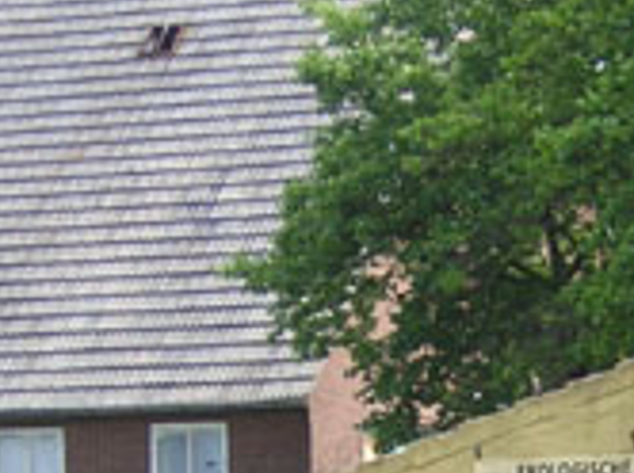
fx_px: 4024
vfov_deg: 6.7
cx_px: 485
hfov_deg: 9.0
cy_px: 580
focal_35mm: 220
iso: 100
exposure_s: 1/120
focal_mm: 10.6
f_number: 4
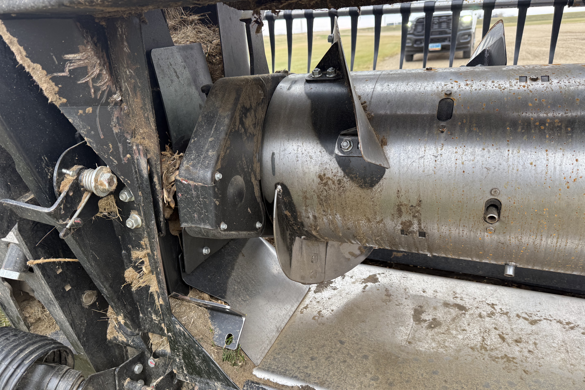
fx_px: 406
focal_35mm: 25
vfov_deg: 51.3
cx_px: 292
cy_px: 203
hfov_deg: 71.5
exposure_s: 1/138
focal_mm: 6.76
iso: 64
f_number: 1.78
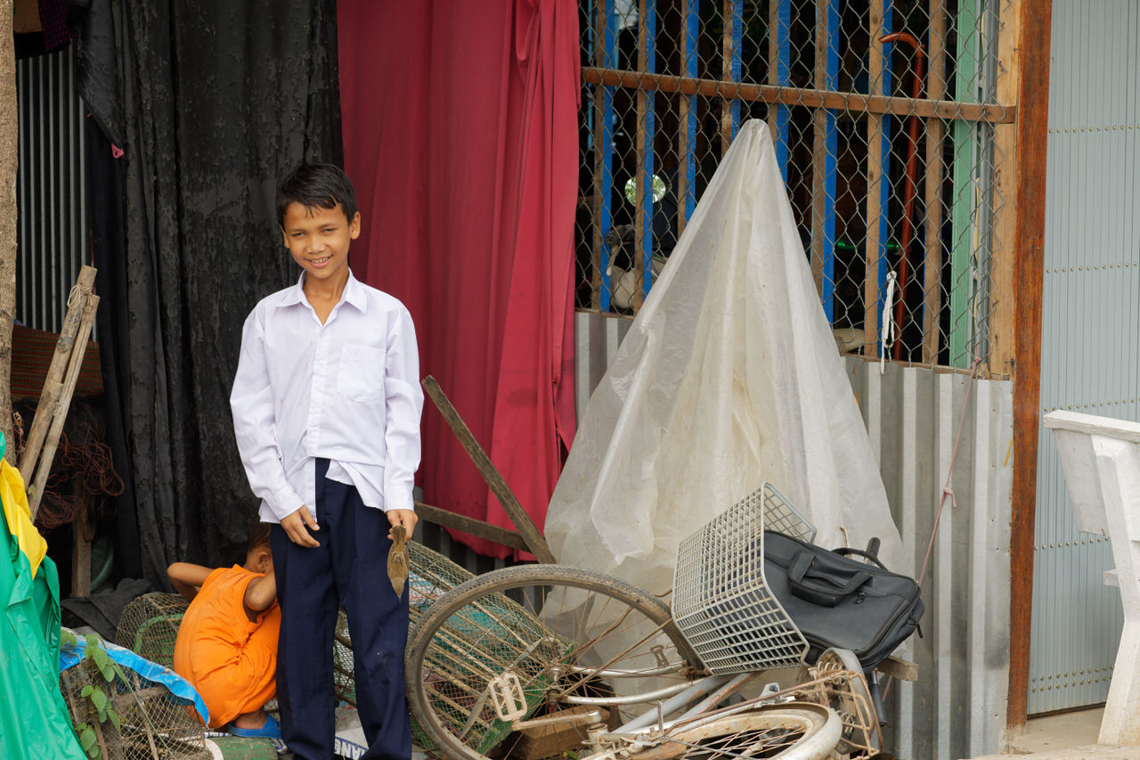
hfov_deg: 16.1
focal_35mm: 127
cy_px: 380
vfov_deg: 10.8
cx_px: 570
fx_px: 4021
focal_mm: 85
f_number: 5.6
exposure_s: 1/500
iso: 100
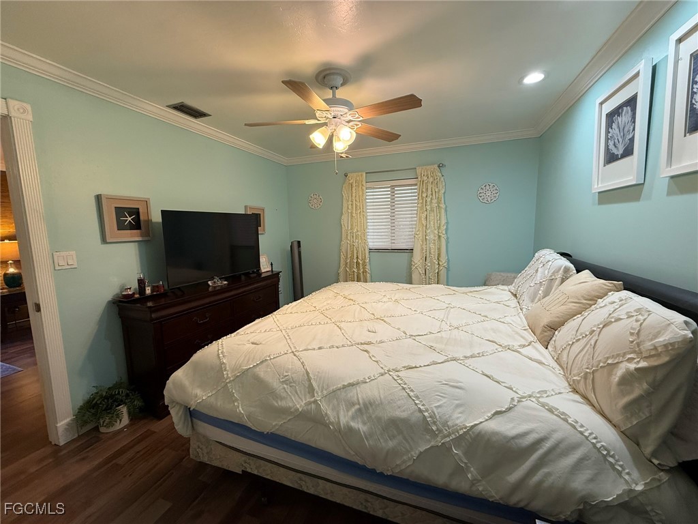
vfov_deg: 85.7
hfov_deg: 102.1
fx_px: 282
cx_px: 349
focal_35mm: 14
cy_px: 262
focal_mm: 2.22
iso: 200
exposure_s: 1/120
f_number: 2.2
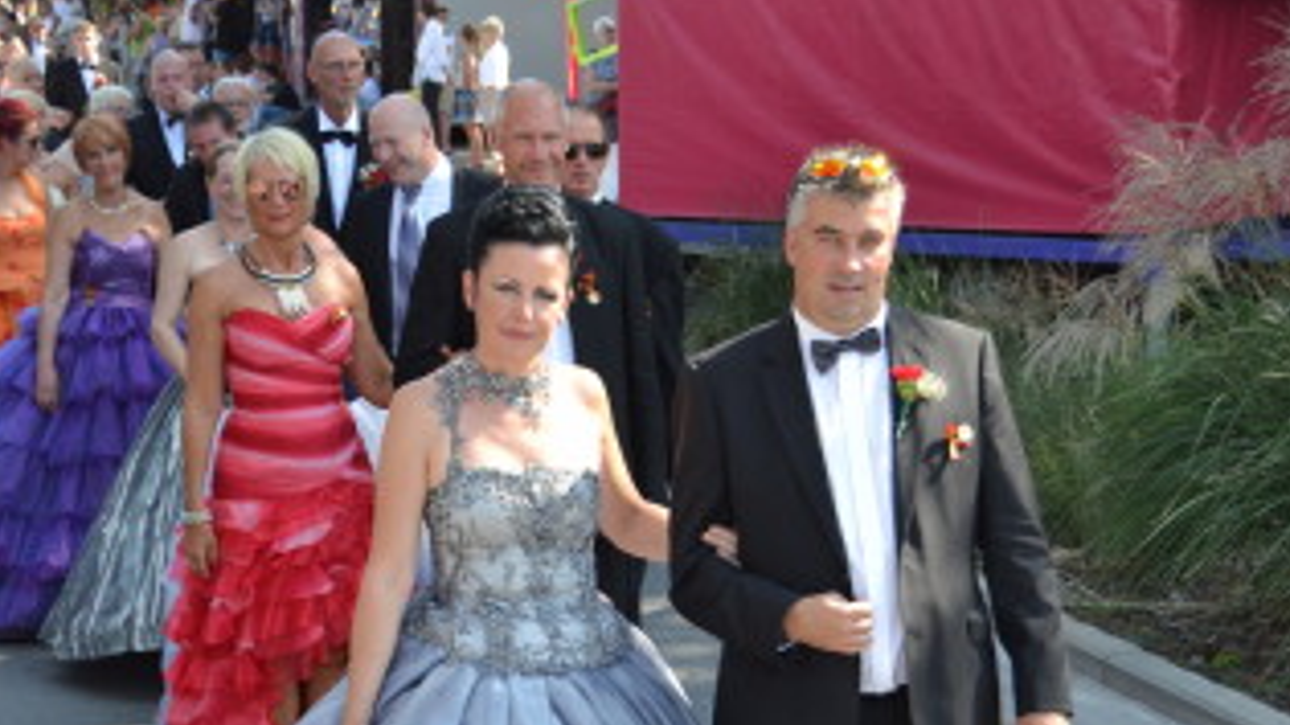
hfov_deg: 25.4
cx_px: 651
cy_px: 700
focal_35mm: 84
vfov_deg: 14.2
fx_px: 2866
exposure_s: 1/125
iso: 125
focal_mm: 35
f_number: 5.6
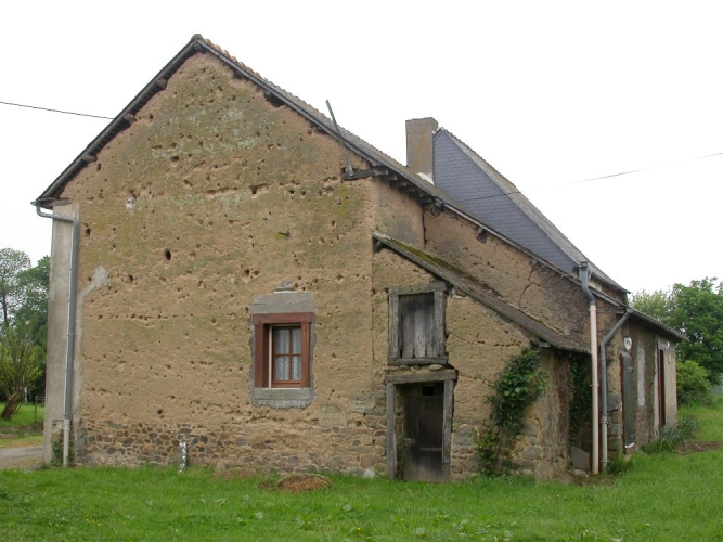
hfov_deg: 42.1
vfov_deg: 32.2
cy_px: 272
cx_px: 365
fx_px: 940
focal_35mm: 45
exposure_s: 1/135
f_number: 5.5
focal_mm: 9.1
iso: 100
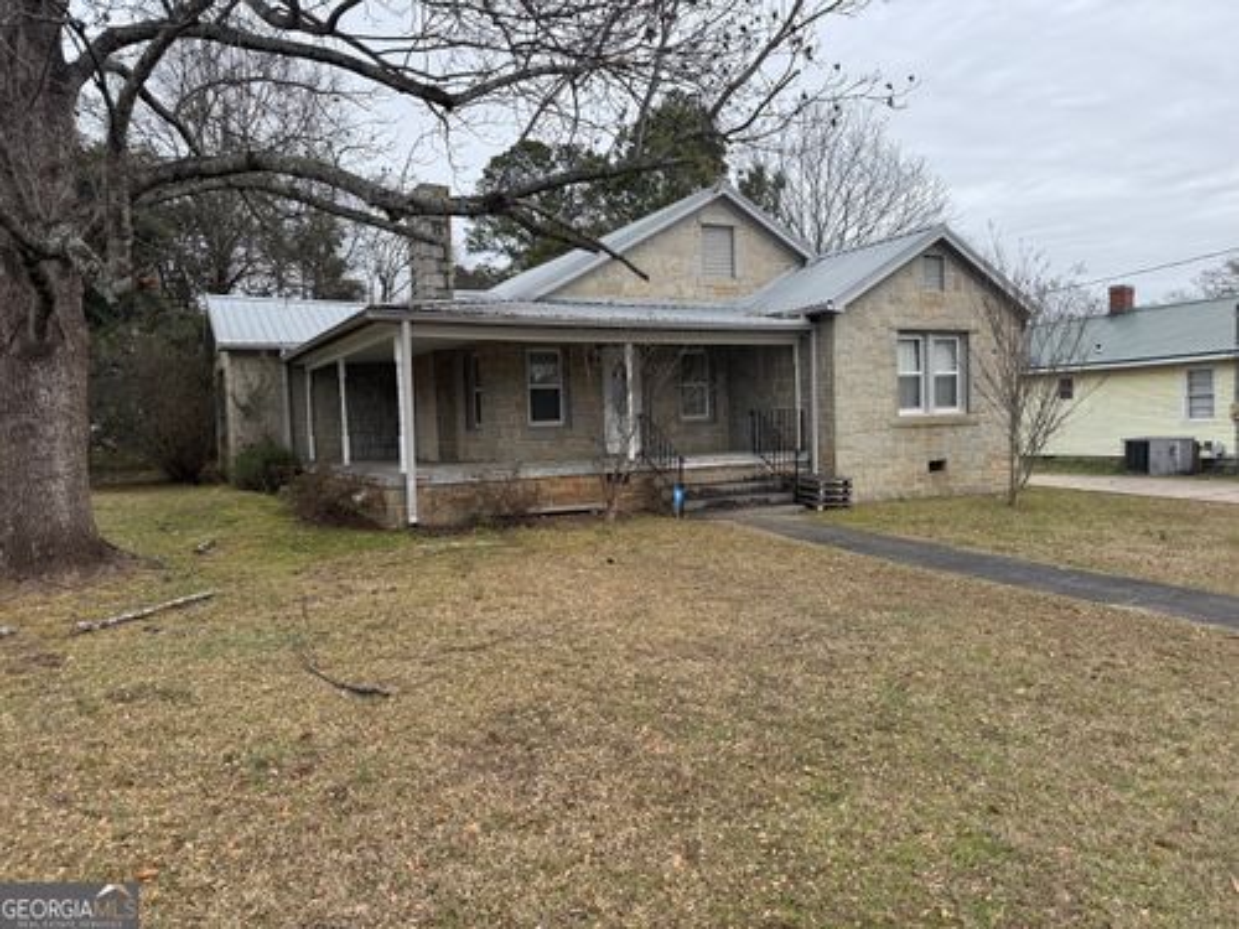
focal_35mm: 24
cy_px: 464
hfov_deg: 71.6
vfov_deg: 56.8
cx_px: 620
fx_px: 859
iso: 80
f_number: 1.78
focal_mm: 6.76
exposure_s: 1/1042
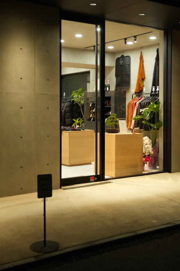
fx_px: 382
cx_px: 114
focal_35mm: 51
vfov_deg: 38.8
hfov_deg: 26.4
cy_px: 111
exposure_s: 1/125
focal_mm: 39
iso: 1250
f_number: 2.8
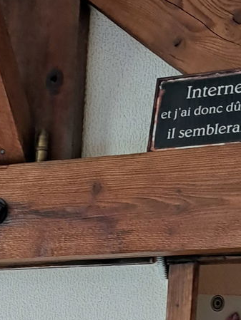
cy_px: 507
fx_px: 1058
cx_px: -148
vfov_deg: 15.6
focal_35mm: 114
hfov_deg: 12.2
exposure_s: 1/50
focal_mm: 5.23
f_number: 1.8
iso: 125
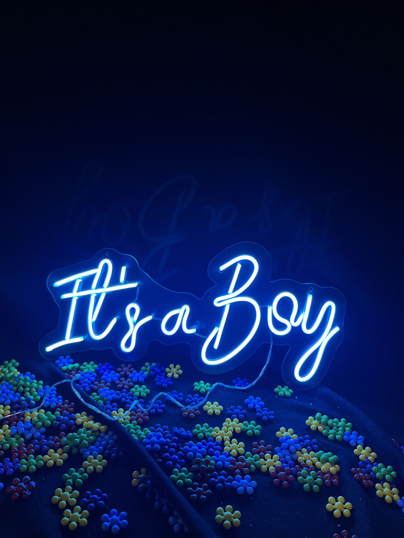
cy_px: 268
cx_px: 196
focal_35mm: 27
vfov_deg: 65.3
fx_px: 420
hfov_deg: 51.3
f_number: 1.6
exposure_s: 1/100
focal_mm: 5.1
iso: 80
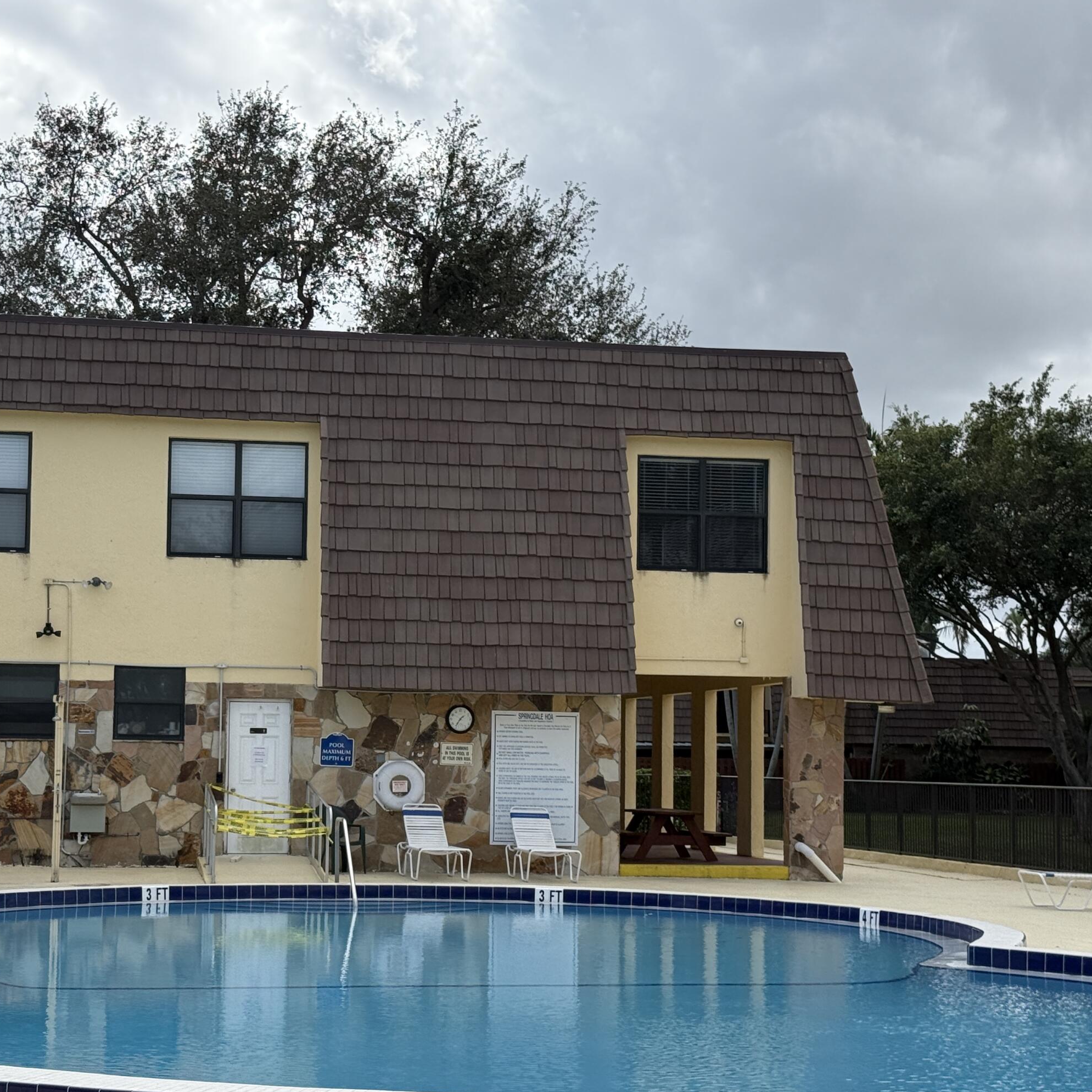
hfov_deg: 26.8
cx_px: 429
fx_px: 2284
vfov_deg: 26.9
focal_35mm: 64
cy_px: 596
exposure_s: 1/5208
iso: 80
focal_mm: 6.76
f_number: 1.78
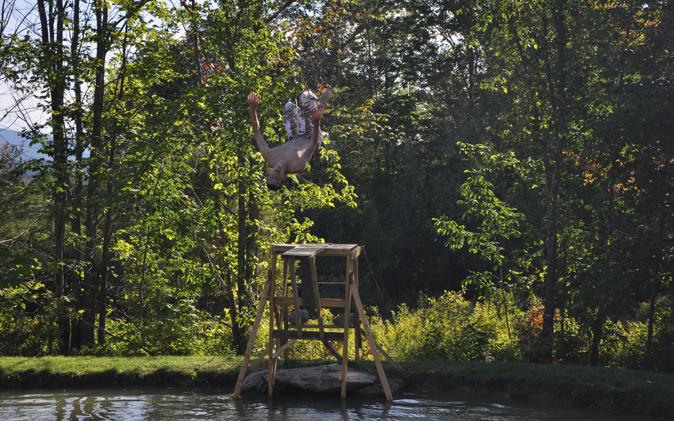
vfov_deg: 16.9
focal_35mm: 77
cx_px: 335
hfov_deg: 26.8
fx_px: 1414
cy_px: 216
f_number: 5
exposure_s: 1/320
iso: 320
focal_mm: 50
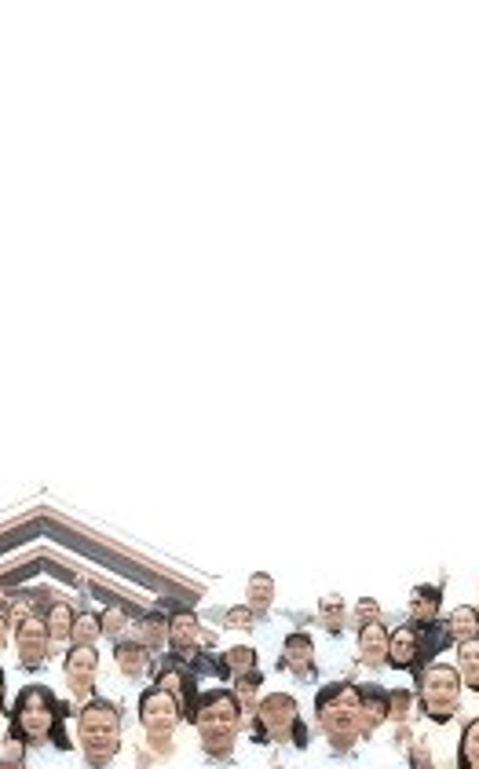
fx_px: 1422
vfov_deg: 29.2
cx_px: -18
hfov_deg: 18.5
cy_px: 661
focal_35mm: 68
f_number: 5.6
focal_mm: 20
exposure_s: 1/100
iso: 200
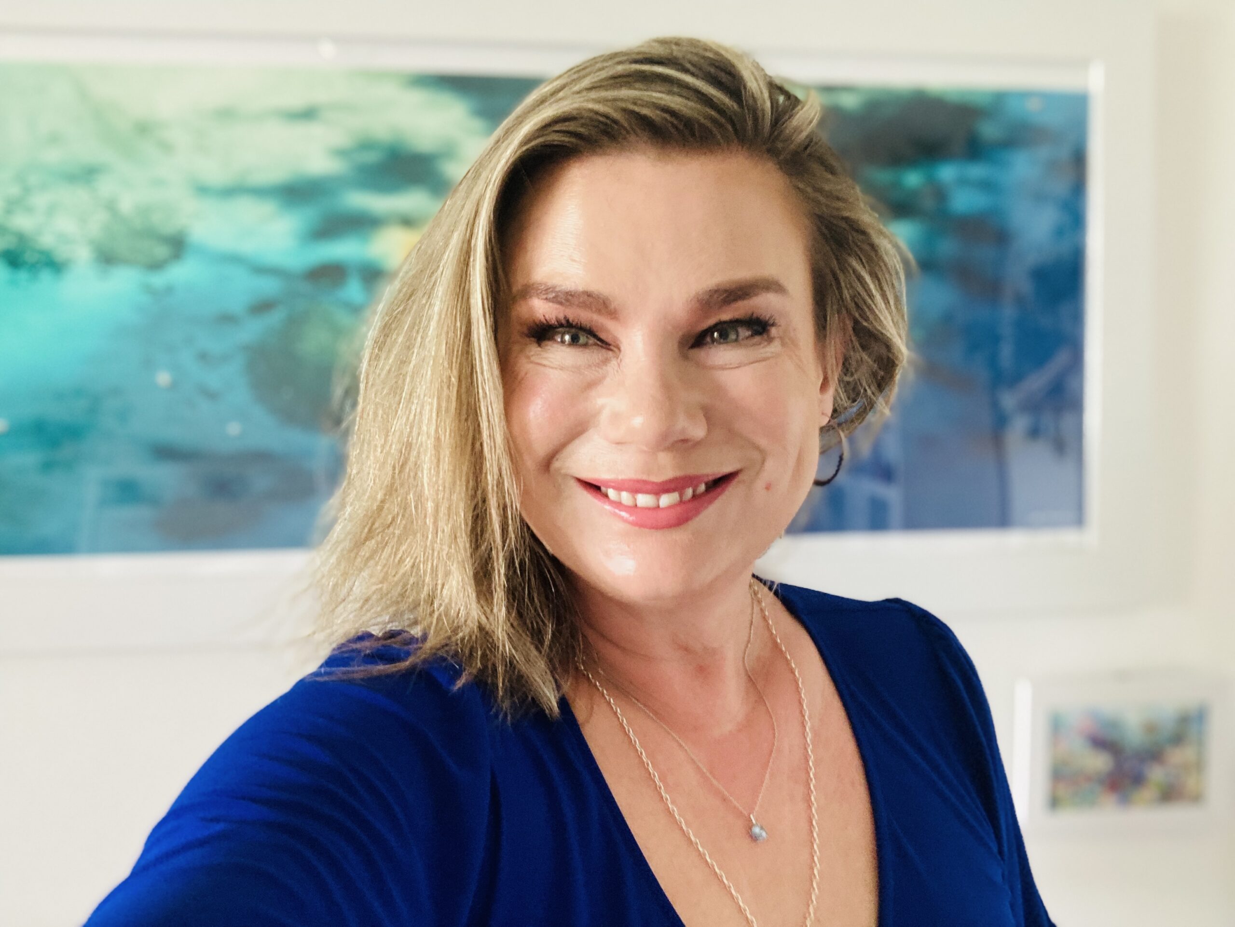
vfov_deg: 44.2
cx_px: 618
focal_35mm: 32
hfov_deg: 56.8
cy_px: 464
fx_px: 1142
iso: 160
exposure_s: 1/50
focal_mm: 2.87
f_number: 2.2
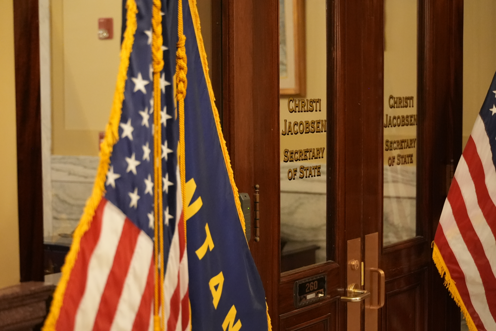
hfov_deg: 25.0
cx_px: 248
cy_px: 166
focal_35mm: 81
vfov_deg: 16.9
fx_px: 1117
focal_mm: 81
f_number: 4
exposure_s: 1/125
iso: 12800
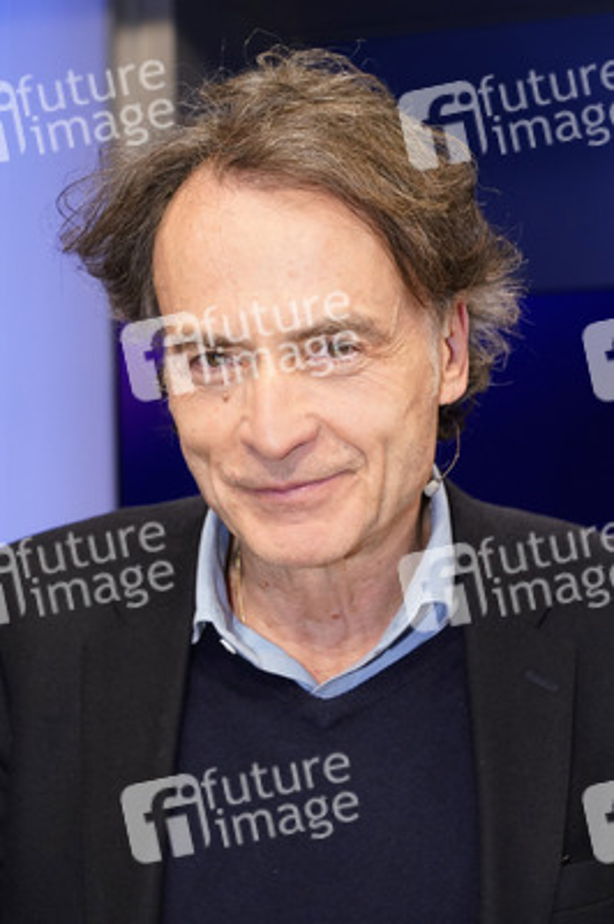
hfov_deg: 23.0
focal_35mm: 59
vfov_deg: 34.0
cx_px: 307
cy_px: 462
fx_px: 1512
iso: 2000
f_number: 5.6
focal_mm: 59
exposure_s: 1/125
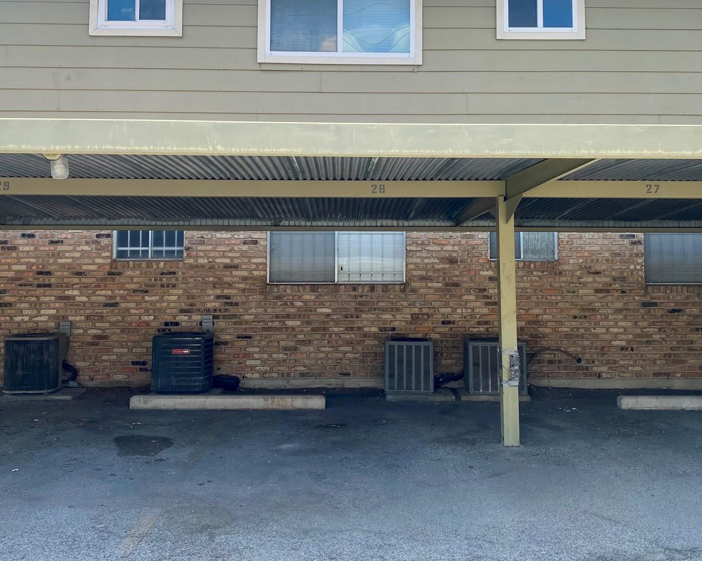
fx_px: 789
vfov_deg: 39.0
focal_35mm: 38
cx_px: 361
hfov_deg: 47.9
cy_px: 227
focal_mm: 4.25
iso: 32
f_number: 1.8
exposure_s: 1/757
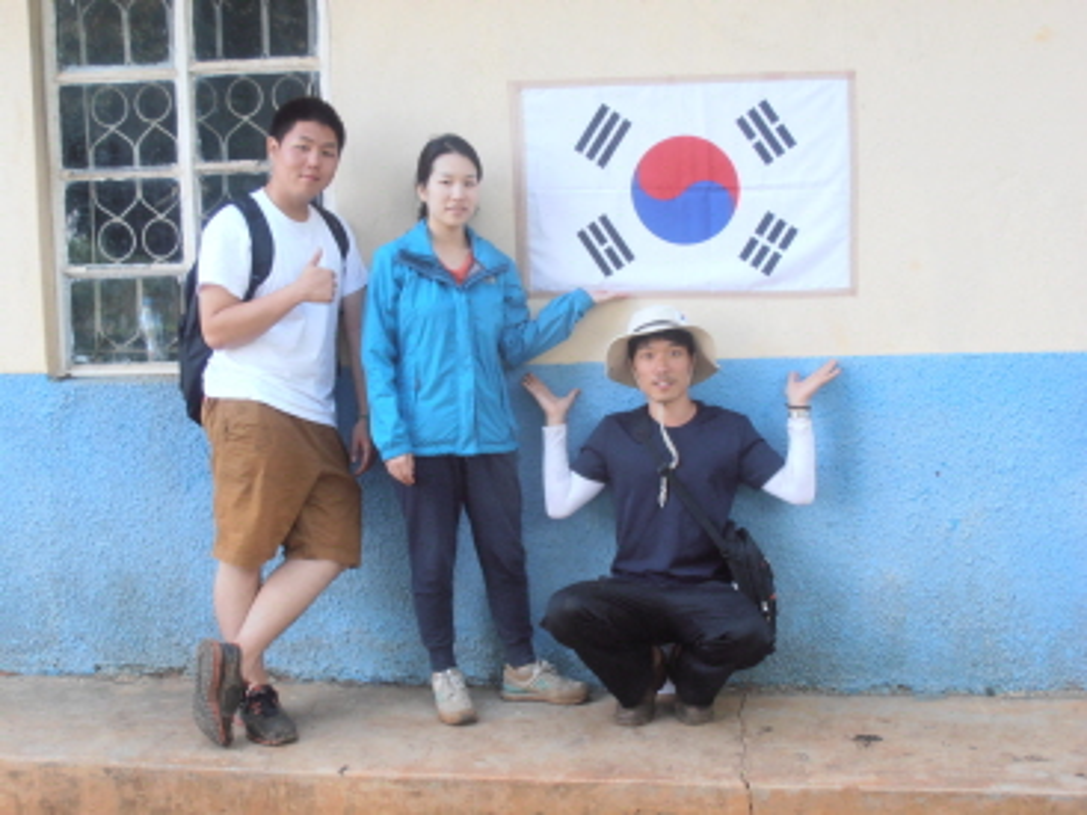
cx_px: 544
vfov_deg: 25.6
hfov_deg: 33.8
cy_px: 408
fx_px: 1789
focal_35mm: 57
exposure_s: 1/40
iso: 125
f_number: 4.5
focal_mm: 10.04
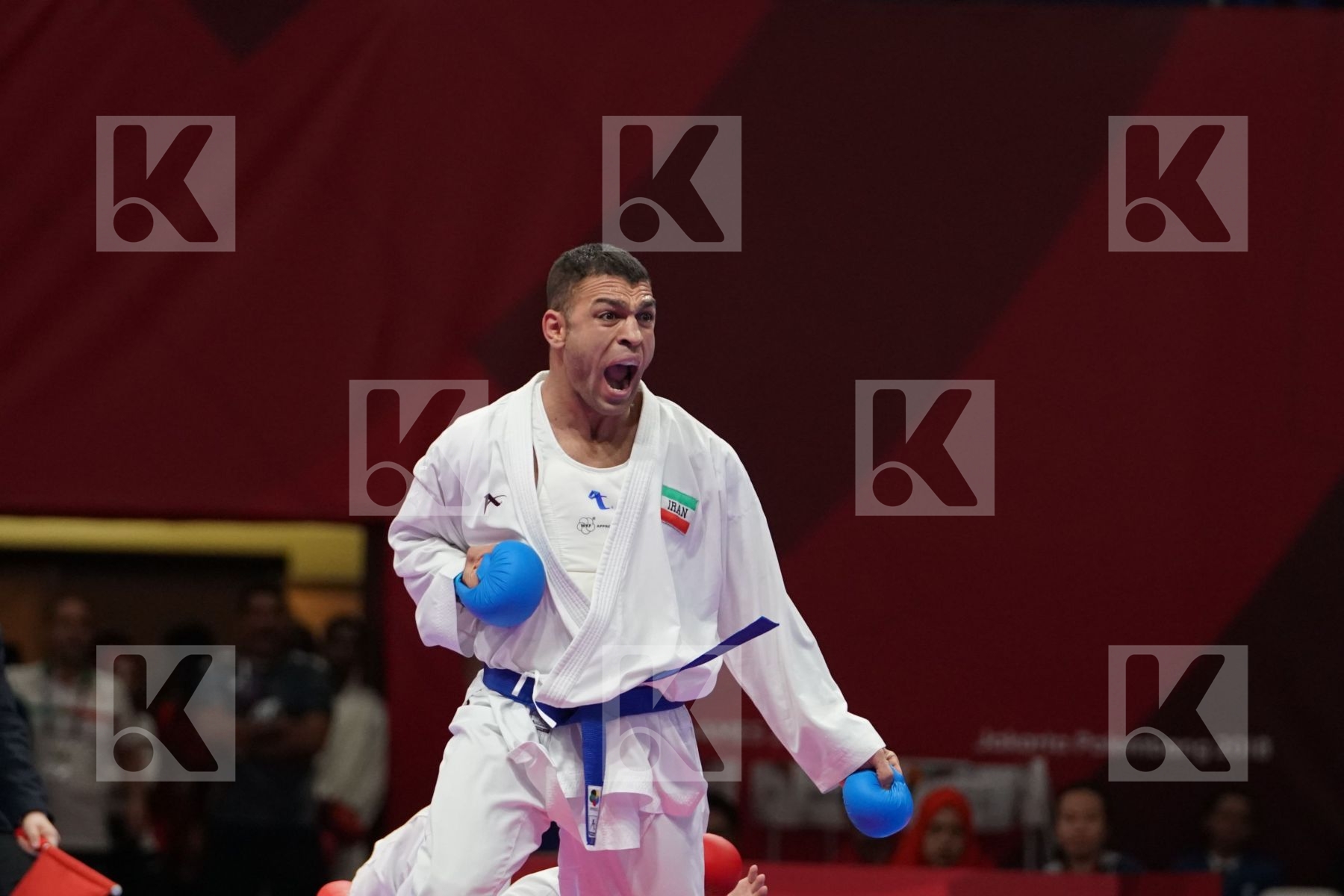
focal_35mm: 282
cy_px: 448
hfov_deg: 7.3
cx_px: 672
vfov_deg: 4.9
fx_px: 10527
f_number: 4
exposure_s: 1/1000
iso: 3200
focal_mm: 188
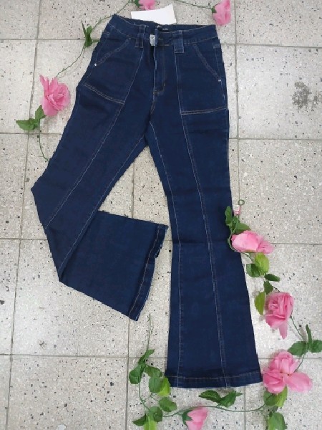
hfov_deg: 53.1
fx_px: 322
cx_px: 161
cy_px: 215
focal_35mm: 26
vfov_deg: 67.3
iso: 250
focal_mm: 3.98
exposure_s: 1/40.2
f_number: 1.8
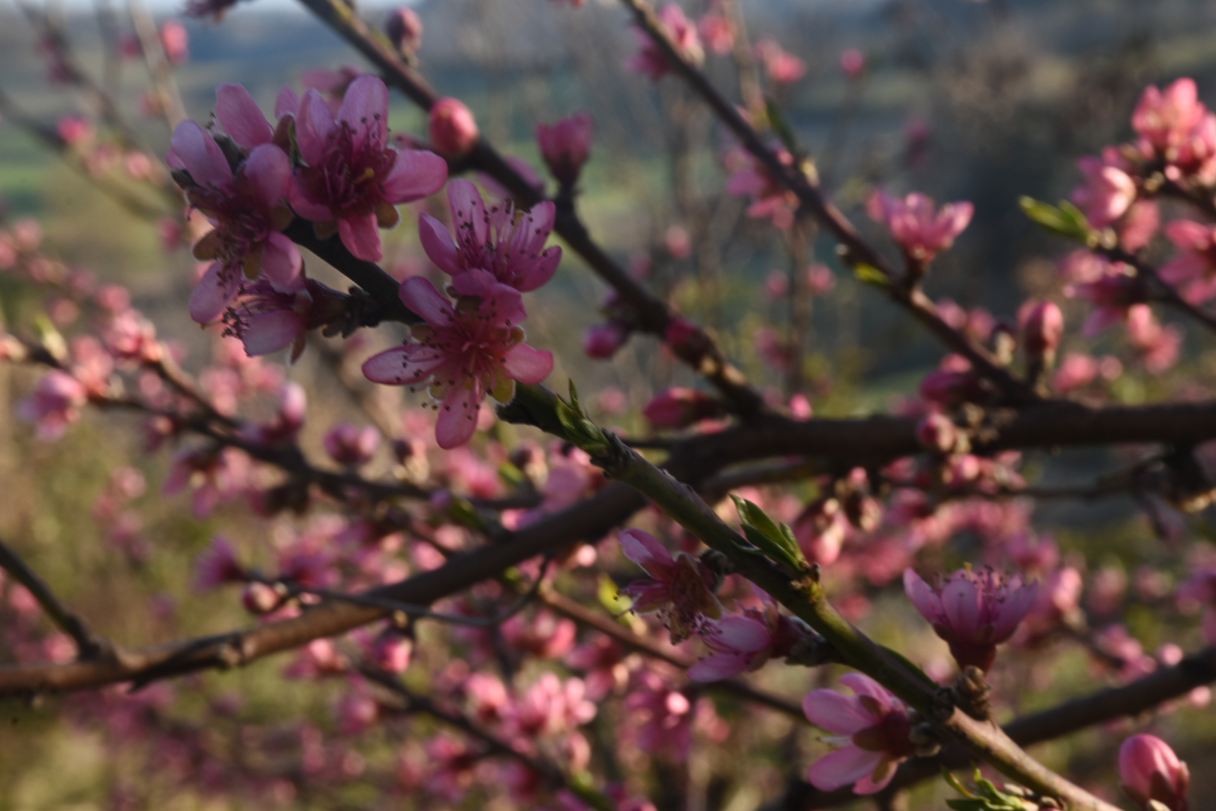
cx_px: 608
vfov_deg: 10.8
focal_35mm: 128
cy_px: 406
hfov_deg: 16.1
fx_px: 4306
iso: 200
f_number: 22
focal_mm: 85
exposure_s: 1/30
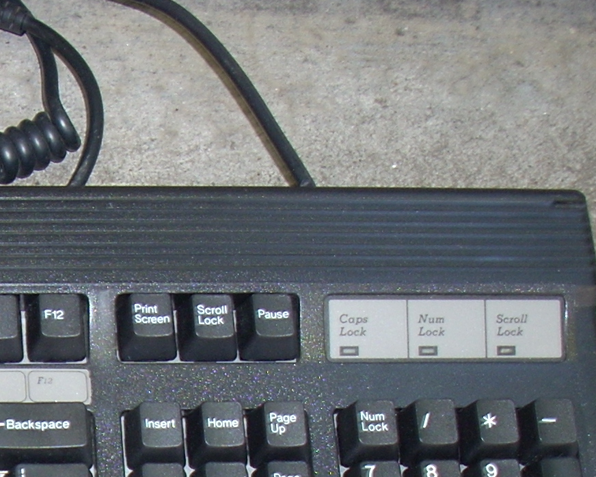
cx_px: -131
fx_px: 1870
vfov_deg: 14.2
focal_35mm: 106
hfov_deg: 17.2
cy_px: 539
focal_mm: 6.2
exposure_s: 1/30
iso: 64
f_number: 2.8
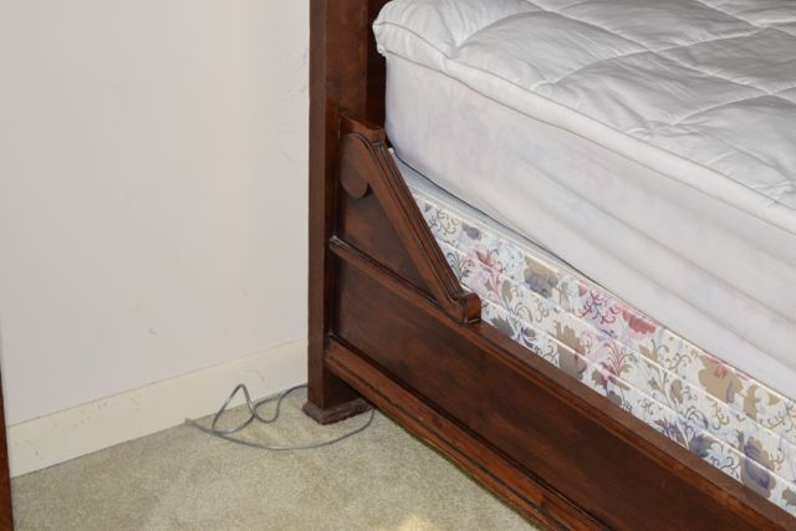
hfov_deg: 24.6
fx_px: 1824
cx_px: 398
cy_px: 266
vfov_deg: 16.6
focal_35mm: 82
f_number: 5.6
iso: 800
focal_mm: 55
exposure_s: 1/125
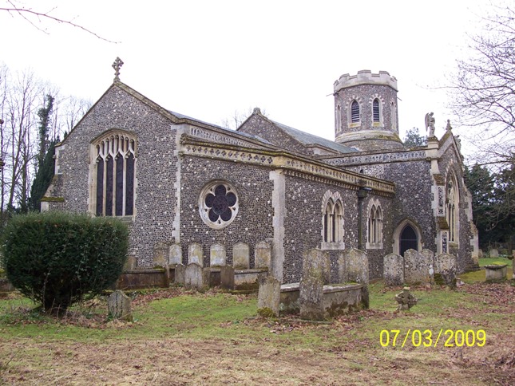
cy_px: 193
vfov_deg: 40.7
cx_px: 258
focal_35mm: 35
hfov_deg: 52.6
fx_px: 521
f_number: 2.8
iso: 80
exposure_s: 1/90
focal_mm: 6
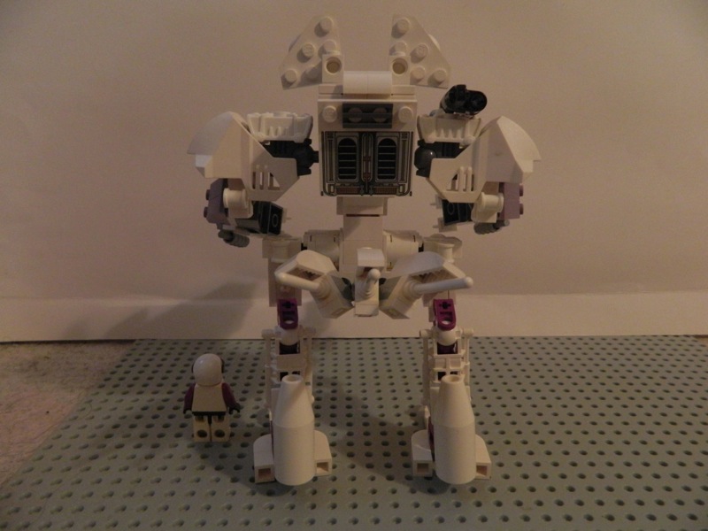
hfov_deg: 69.4
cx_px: 354
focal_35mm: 25
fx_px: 511
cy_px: 266
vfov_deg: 54.9
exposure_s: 1/20
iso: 400
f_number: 3.1
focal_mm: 4.5
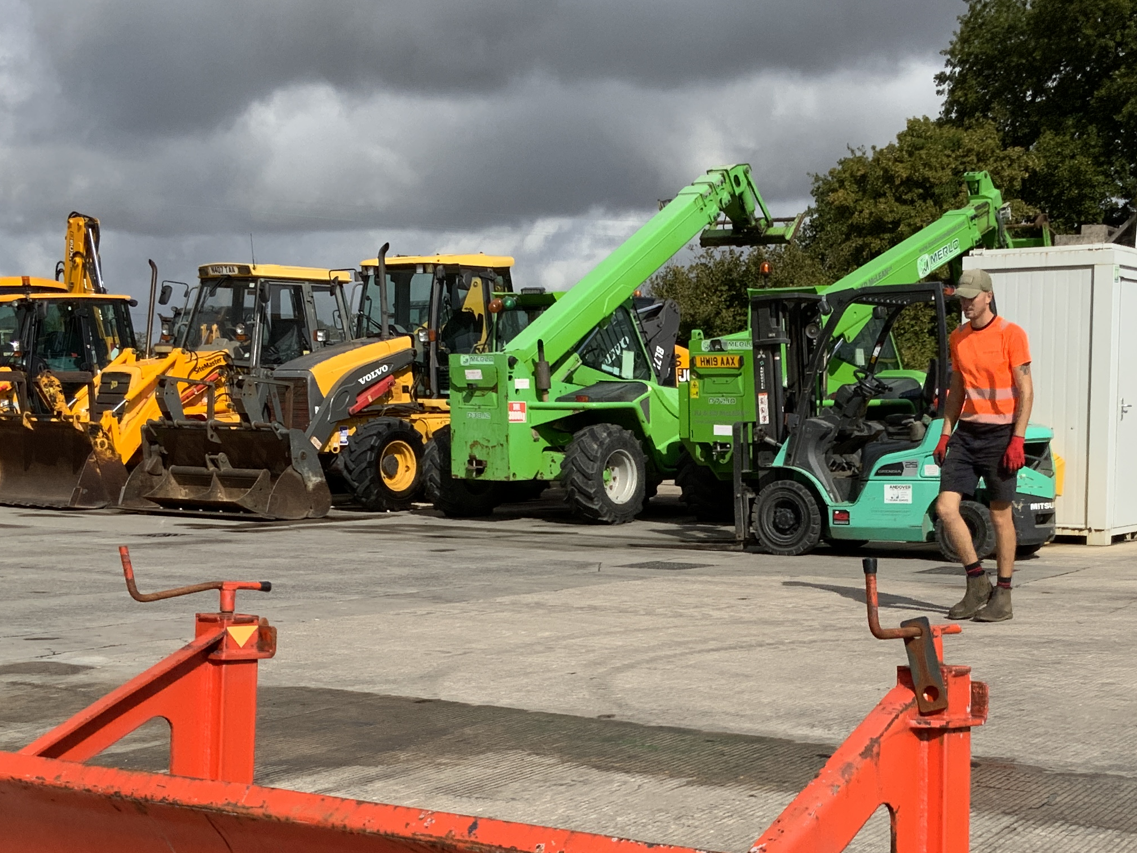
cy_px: 659
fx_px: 1905
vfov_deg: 24.9
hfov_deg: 33.0
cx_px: 744
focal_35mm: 58
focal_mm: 3
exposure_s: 1/2667
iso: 20
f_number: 1.8
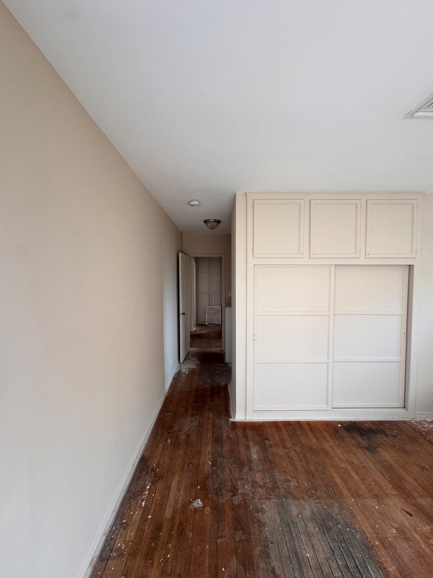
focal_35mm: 14
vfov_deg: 102.1
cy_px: 289
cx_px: 216
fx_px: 233
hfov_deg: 85.7
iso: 125
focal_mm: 2.22
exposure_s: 1/99
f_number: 2.2
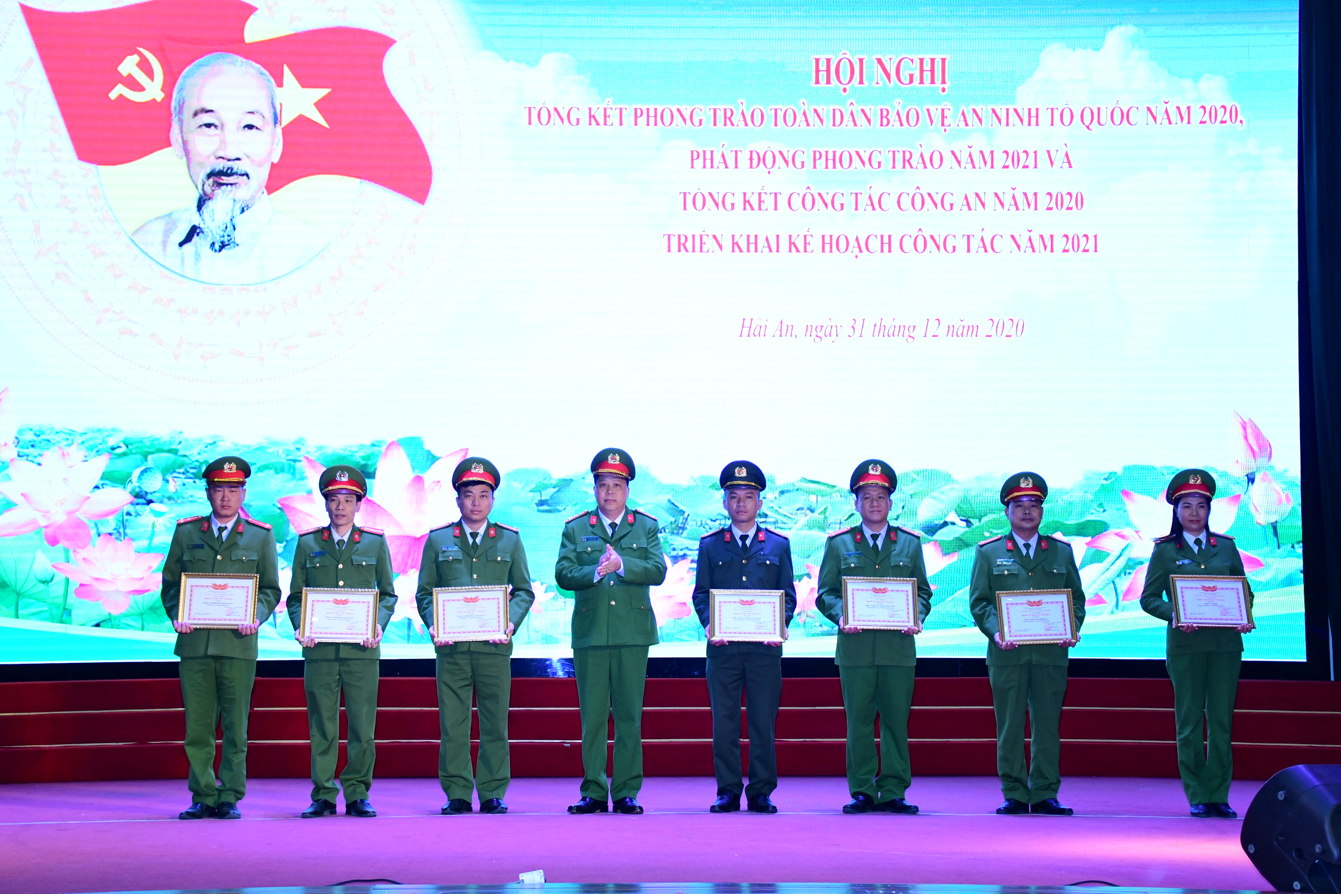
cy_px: 447
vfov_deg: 21.6
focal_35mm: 63
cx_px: 670
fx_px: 2347
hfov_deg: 31.9
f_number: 4.5
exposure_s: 1/200
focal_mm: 42
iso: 1600
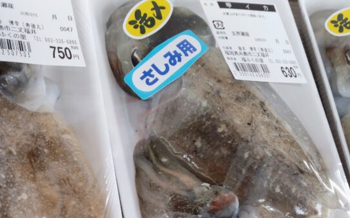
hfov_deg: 43.6
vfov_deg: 27.1
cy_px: 212
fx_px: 429
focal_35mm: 45
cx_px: 108
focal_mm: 3.43
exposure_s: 1/40
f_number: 2
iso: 219
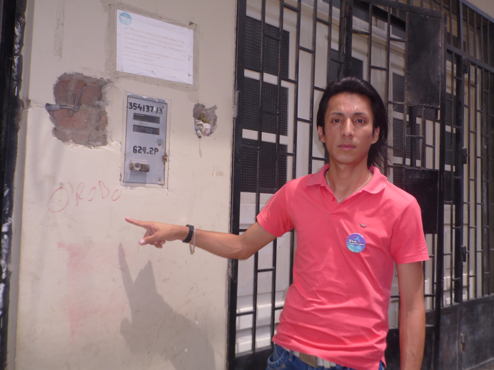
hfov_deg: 60.0
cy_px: 185
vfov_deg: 46.8
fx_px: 428
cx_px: 247
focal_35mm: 30
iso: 100
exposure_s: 1/800
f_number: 3.6
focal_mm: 5.4
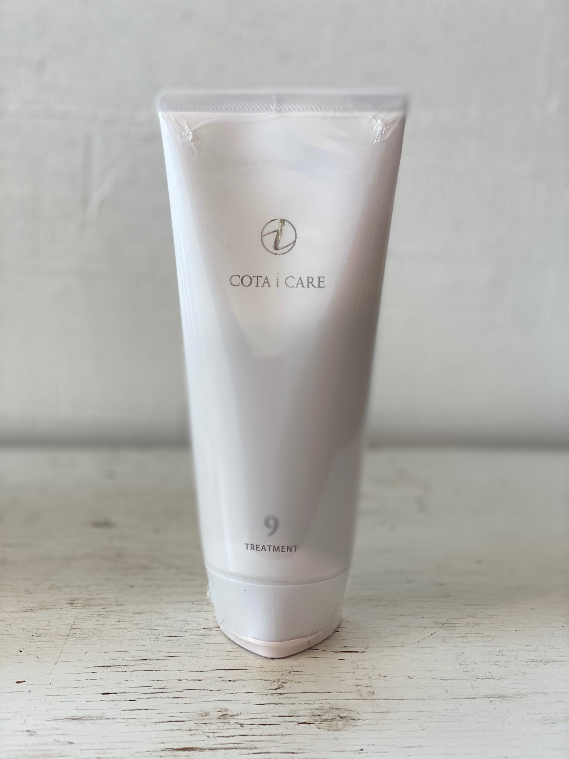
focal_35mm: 52
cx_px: 284
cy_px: 380
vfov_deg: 36.8
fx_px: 1140
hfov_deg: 28.0
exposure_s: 1/120
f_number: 2
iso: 25
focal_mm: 6
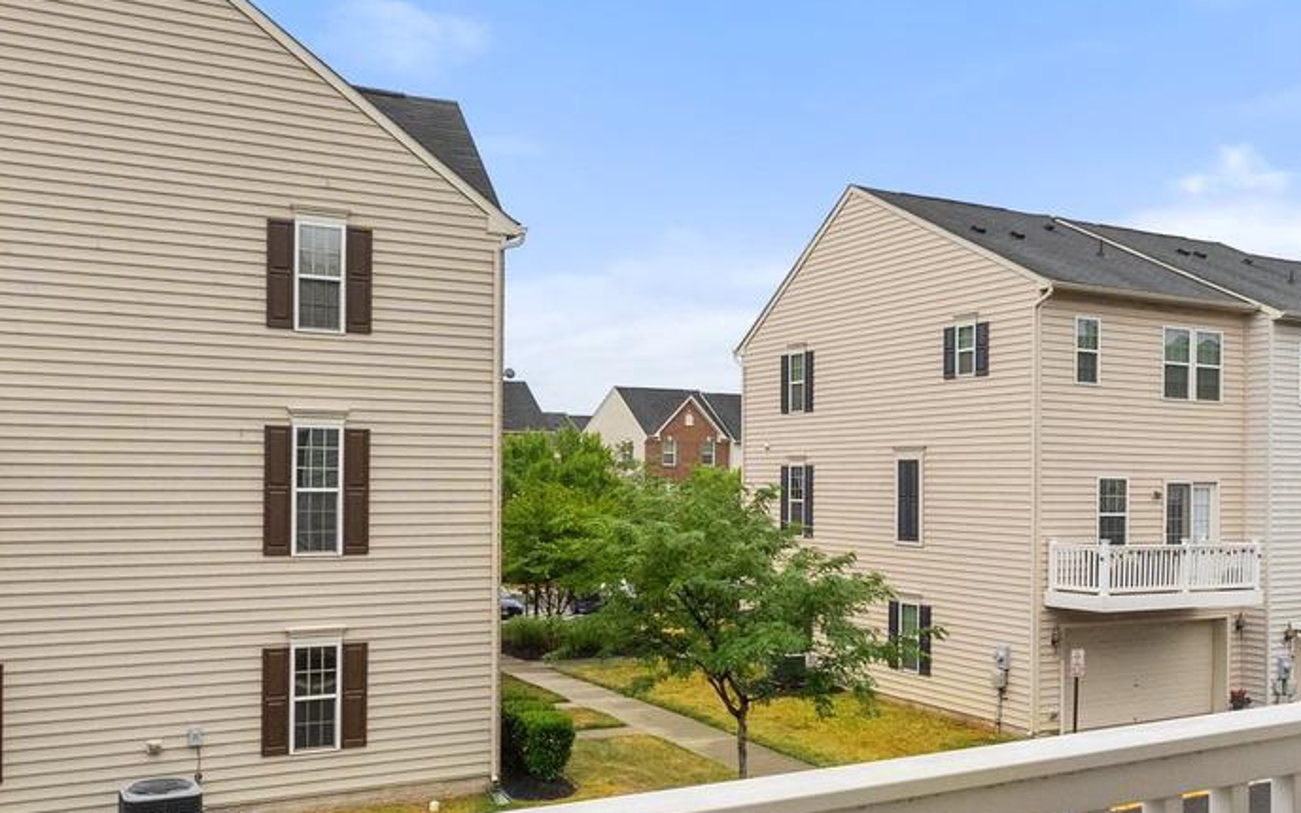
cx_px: 724
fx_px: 1135
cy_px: 507
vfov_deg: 39.2
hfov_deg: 59.5
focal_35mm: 32
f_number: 8
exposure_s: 1/800
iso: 800
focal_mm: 10
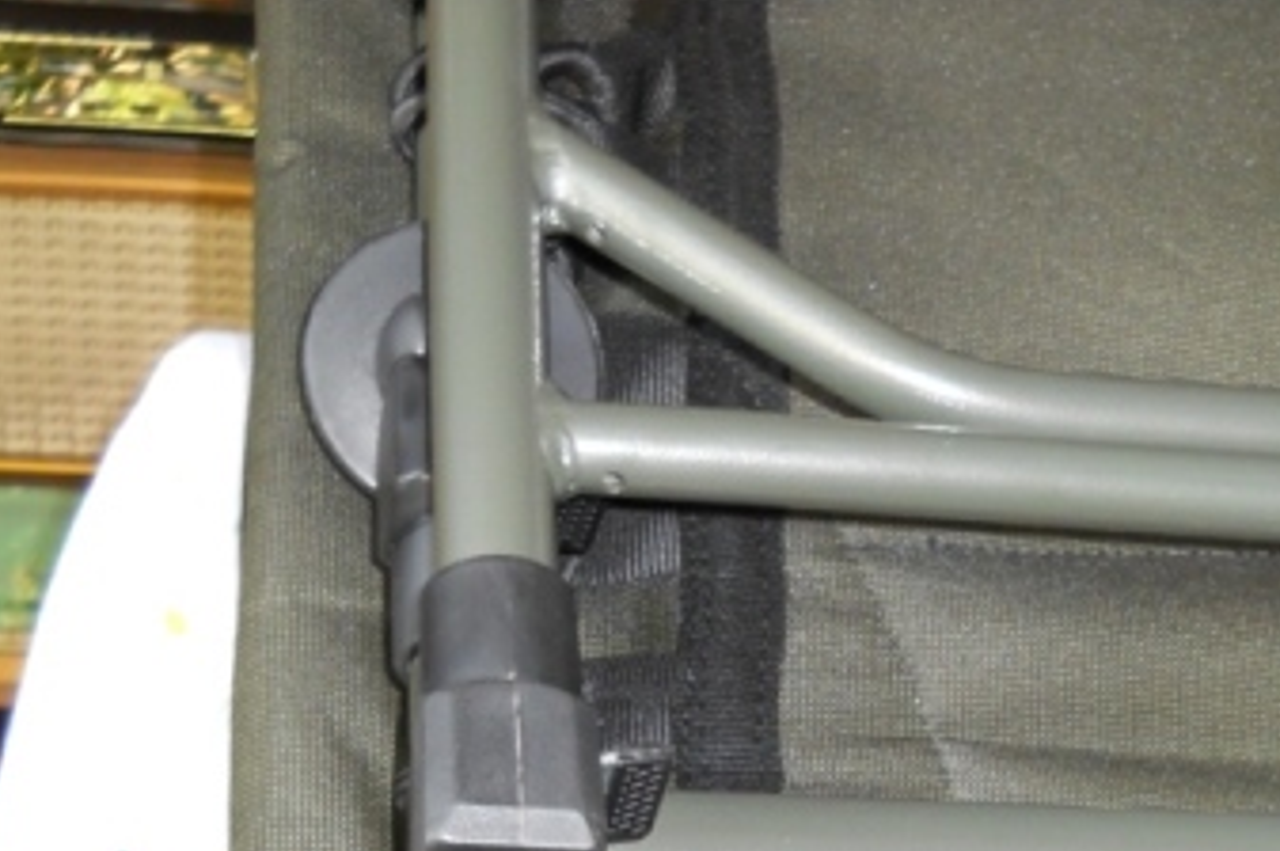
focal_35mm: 76
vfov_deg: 16.8
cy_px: 1136
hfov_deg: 26.6
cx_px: 824
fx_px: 2700
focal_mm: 6.72
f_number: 3.1
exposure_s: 1/30
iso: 200
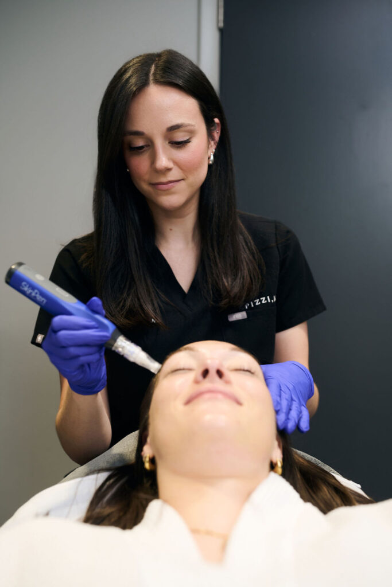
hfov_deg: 37.9
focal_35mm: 35
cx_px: 196
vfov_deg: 54.4
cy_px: 294
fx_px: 571
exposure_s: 1/125
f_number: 2.8
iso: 320
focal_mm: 35
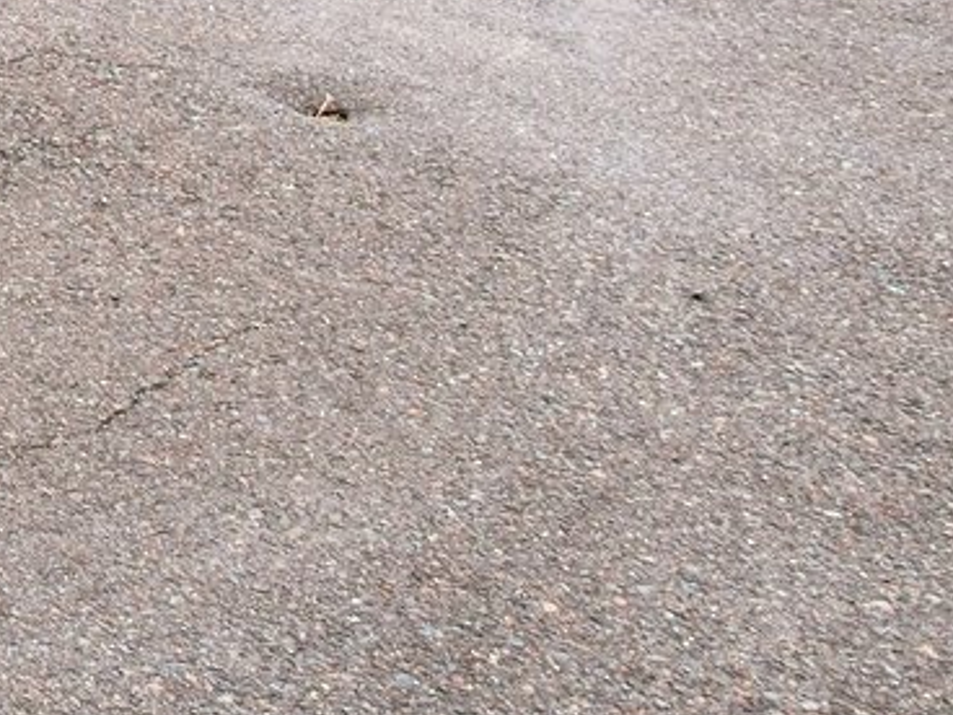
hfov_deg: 17.1
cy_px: -661
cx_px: -1028
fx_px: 2147
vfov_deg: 15.5
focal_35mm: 78
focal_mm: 7
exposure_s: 1/200
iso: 200
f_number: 5.6
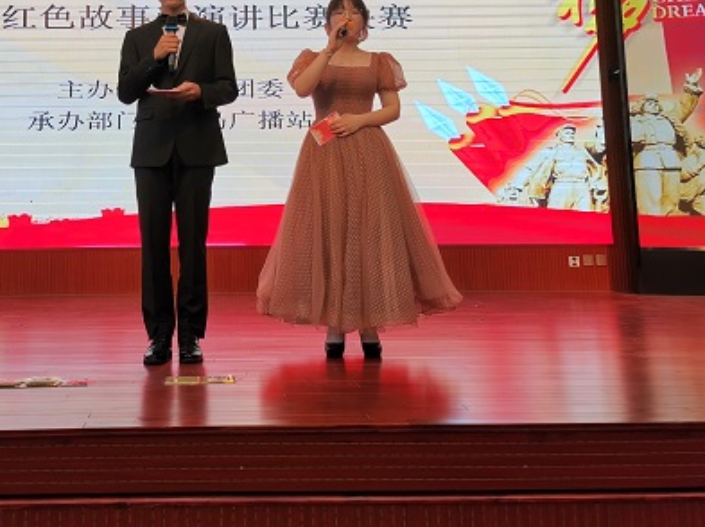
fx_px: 875
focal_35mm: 43
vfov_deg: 32.6
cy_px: 107
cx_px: 226
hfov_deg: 43.2
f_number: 1.8
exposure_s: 1/140
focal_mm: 4.75
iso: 50
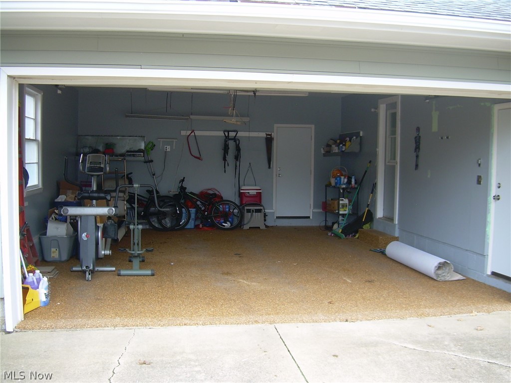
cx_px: 256
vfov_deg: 37.7
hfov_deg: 49.0
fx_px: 561
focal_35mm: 38
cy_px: 192
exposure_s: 1/92.5
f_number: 2.8
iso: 50
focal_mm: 6.3
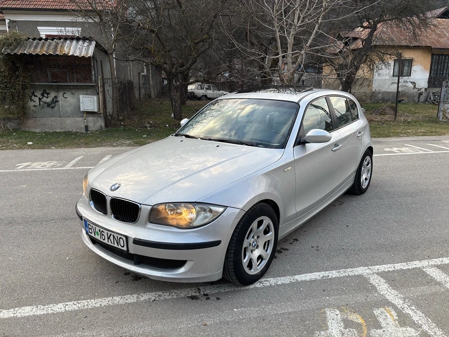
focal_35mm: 26
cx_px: 224
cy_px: 168
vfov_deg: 53.1
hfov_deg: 67.3
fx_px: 337
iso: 50
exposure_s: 1/408
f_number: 1.6
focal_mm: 5.96
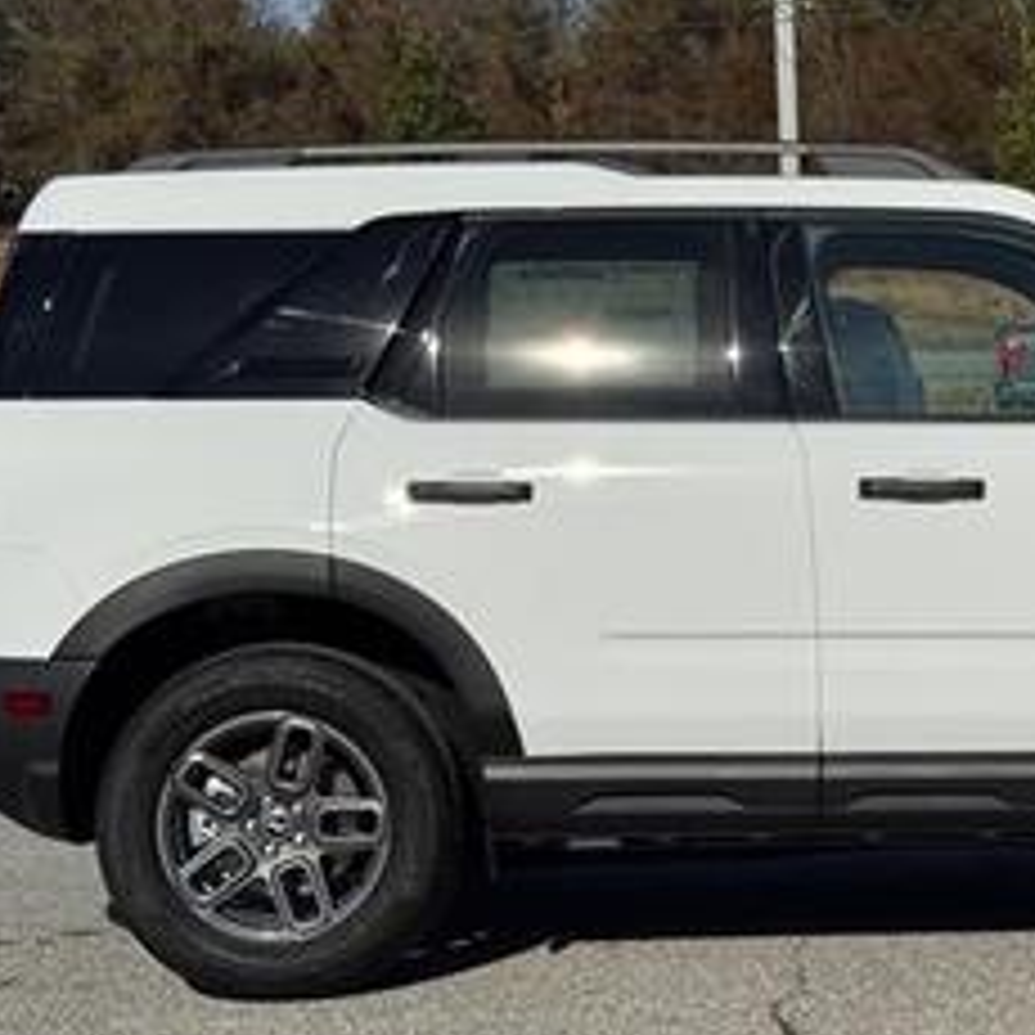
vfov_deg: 18.7
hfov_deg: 18.4
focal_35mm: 93
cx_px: 904
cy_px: 590
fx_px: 3146
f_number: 1.78
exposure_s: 1/15385
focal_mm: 6.76
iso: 80
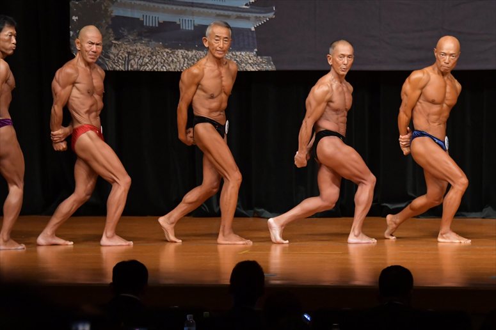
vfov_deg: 5.4
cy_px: 165
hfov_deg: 8.1
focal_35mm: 255
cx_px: 248
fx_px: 3512
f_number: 5.6
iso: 5000
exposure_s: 1/400
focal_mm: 170
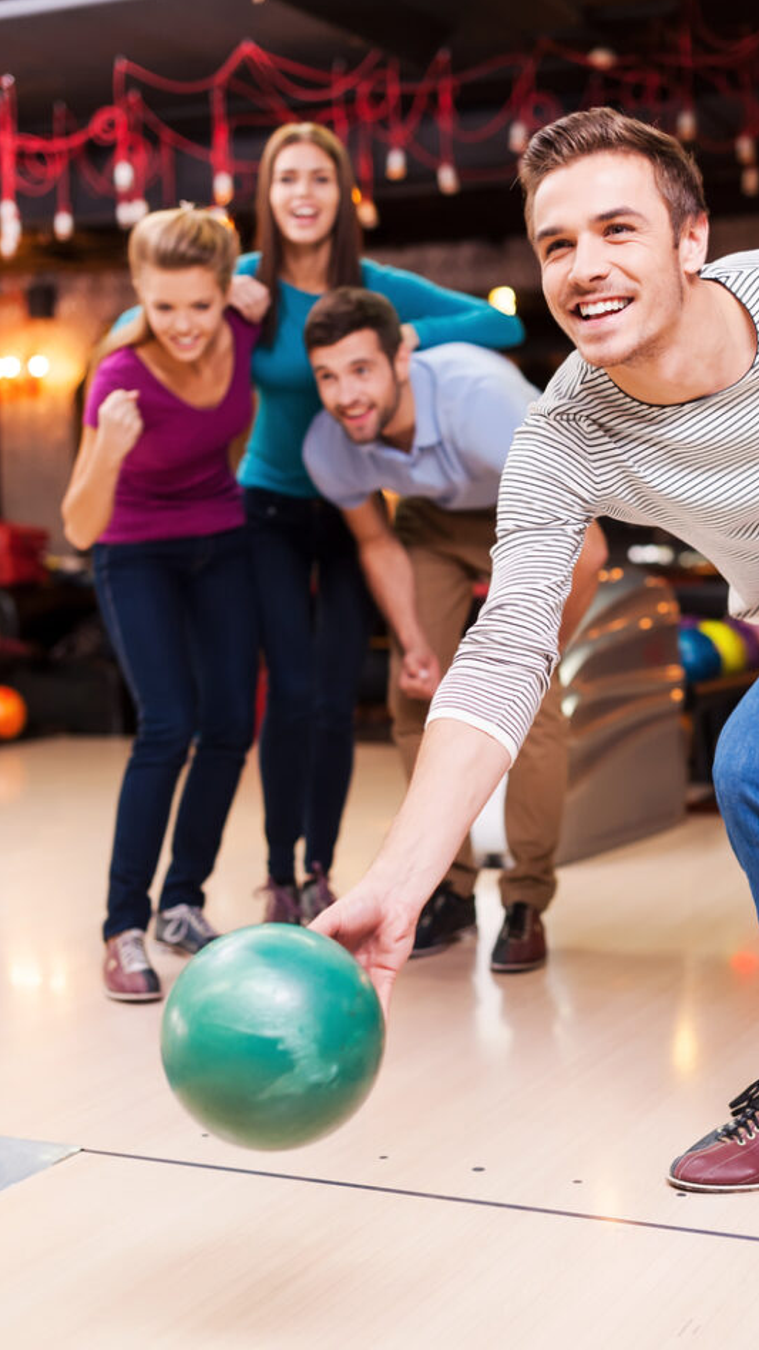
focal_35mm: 53
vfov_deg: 39.2
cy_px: 678
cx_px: 441
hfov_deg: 22.6
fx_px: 1897
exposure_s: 1/60
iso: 400
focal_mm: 50
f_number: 2.2
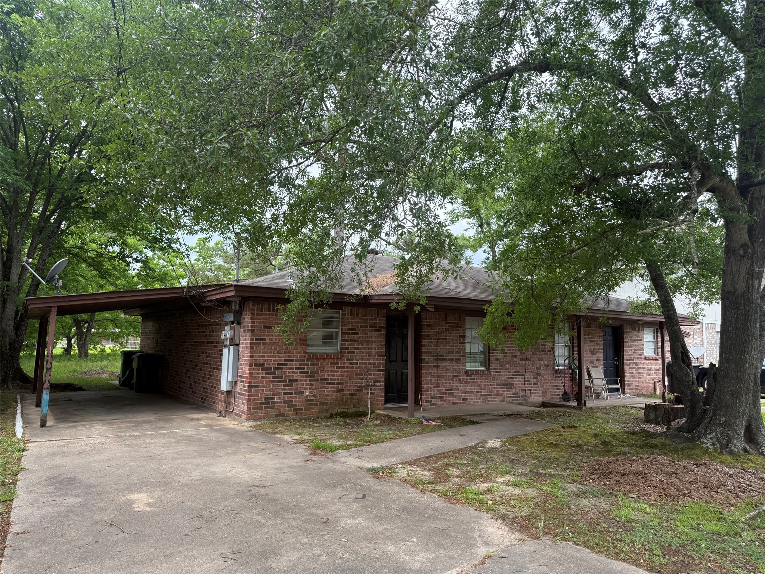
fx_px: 530
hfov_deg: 71.6
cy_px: 287
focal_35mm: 24
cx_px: 382
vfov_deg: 56.8
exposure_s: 1/1060
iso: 100
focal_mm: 6.76
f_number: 1.78
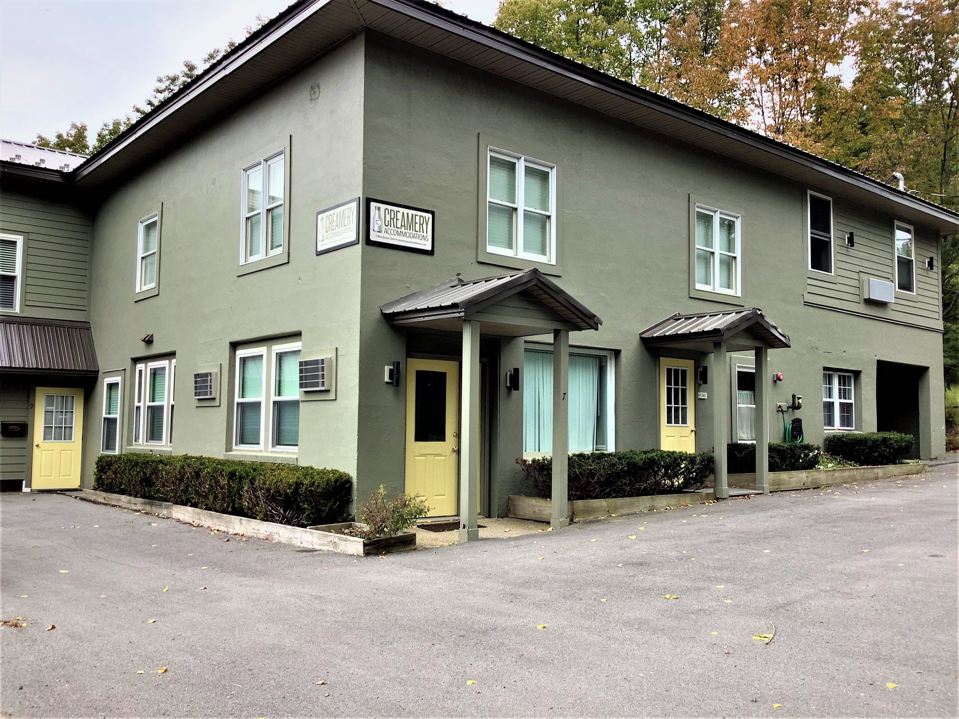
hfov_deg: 58.4
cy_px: 360
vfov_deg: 45.4
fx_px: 859
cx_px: 480
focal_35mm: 31
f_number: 2.4
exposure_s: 1/141
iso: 25
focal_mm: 3.3
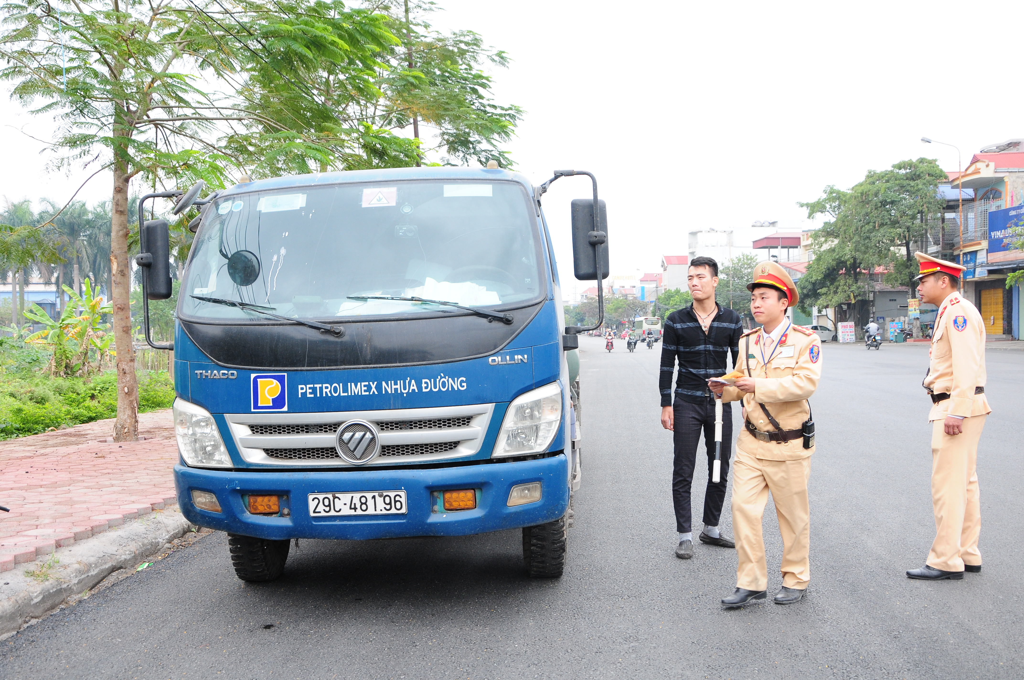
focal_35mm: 36
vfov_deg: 36.8
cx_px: 512
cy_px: 340
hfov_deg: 53.2
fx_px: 1023
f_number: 6.3
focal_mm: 24
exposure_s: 1/200
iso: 400
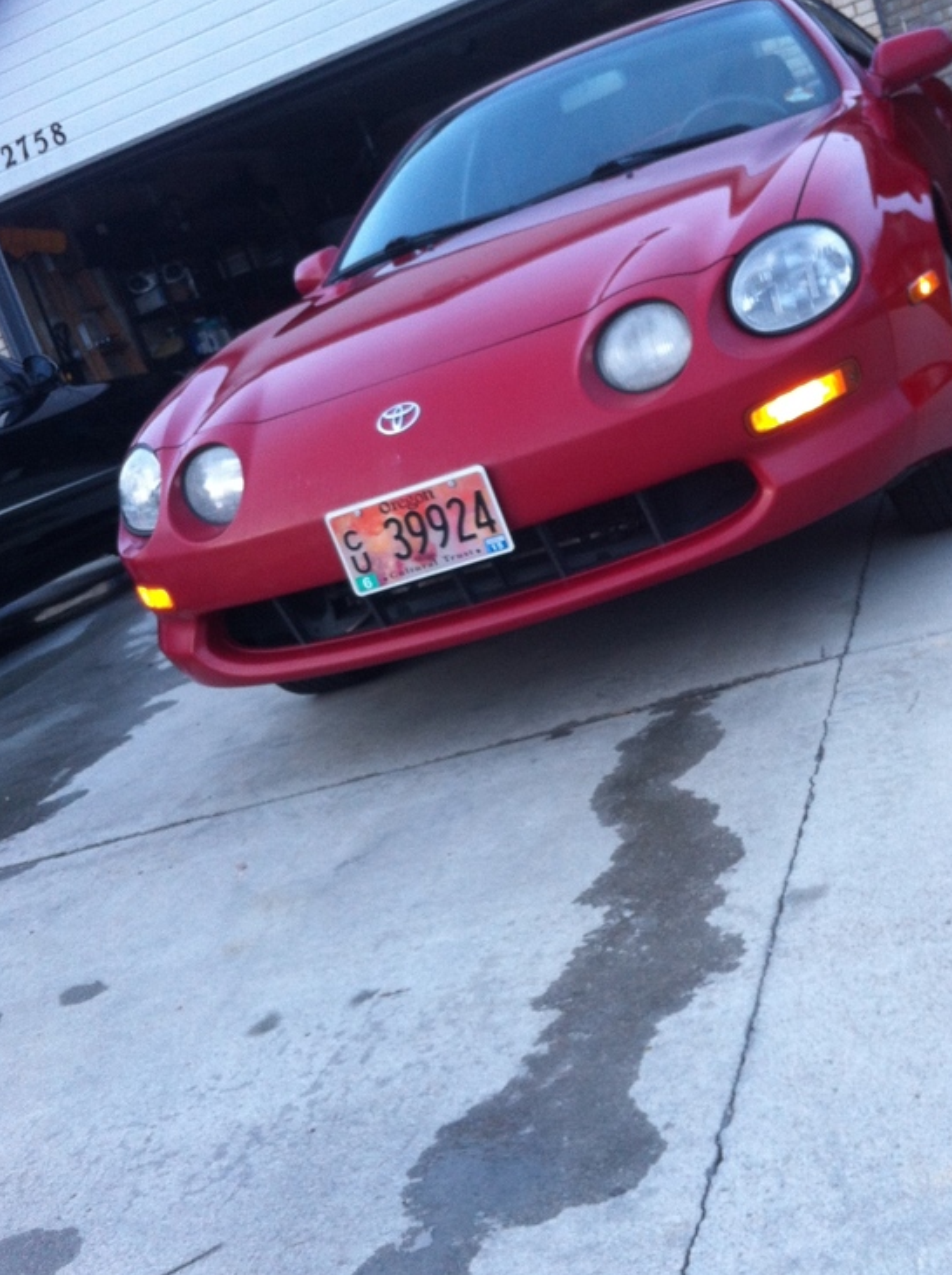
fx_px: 1654
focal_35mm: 45
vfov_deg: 42.1
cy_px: 600
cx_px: 602
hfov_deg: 31.9
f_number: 2.8
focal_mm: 3.85
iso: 80
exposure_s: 1/17
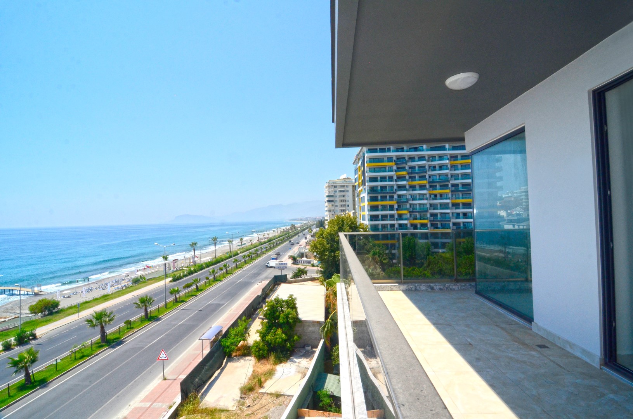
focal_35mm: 16
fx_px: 290
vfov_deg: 71.8
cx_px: 316
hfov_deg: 95.1
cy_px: 210
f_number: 10
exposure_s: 1/320
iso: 400
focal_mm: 11
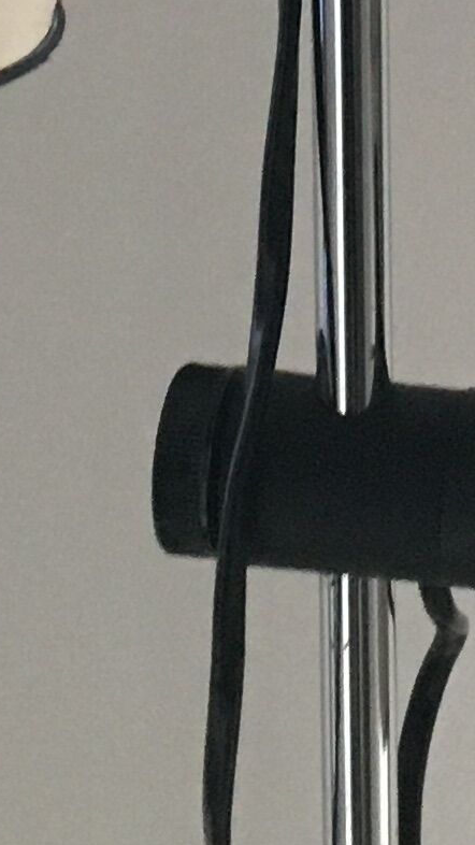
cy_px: -606
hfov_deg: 7.5
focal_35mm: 162
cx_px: 441
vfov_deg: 12.3
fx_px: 3628
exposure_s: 1/33
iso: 160
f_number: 2.2
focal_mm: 4.15
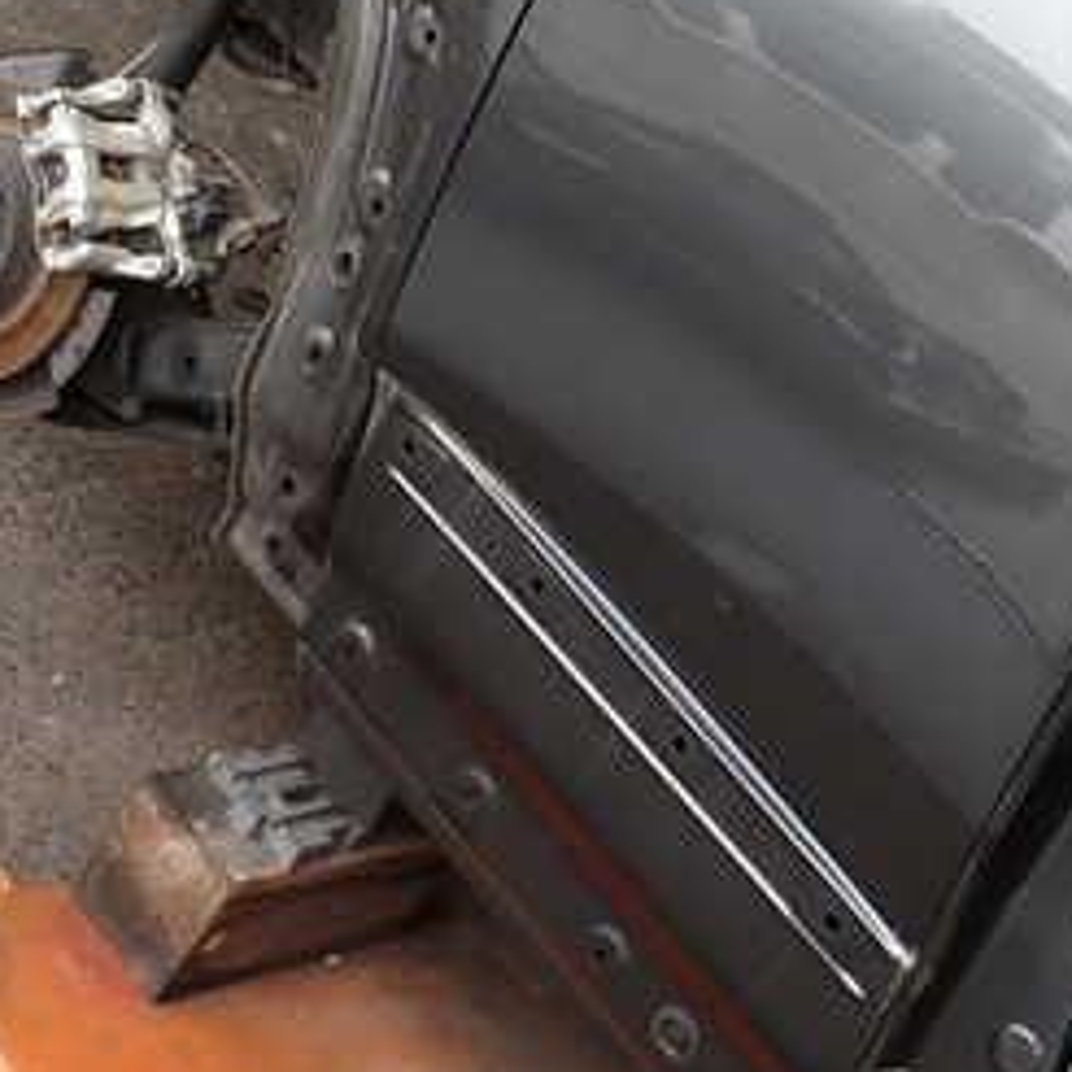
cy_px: 292
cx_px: 1011
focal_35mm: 54
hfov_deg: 30.0
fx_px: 1892
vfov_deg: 31.2
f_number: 2.8
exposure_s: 1/125
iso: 100
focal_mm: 4.5
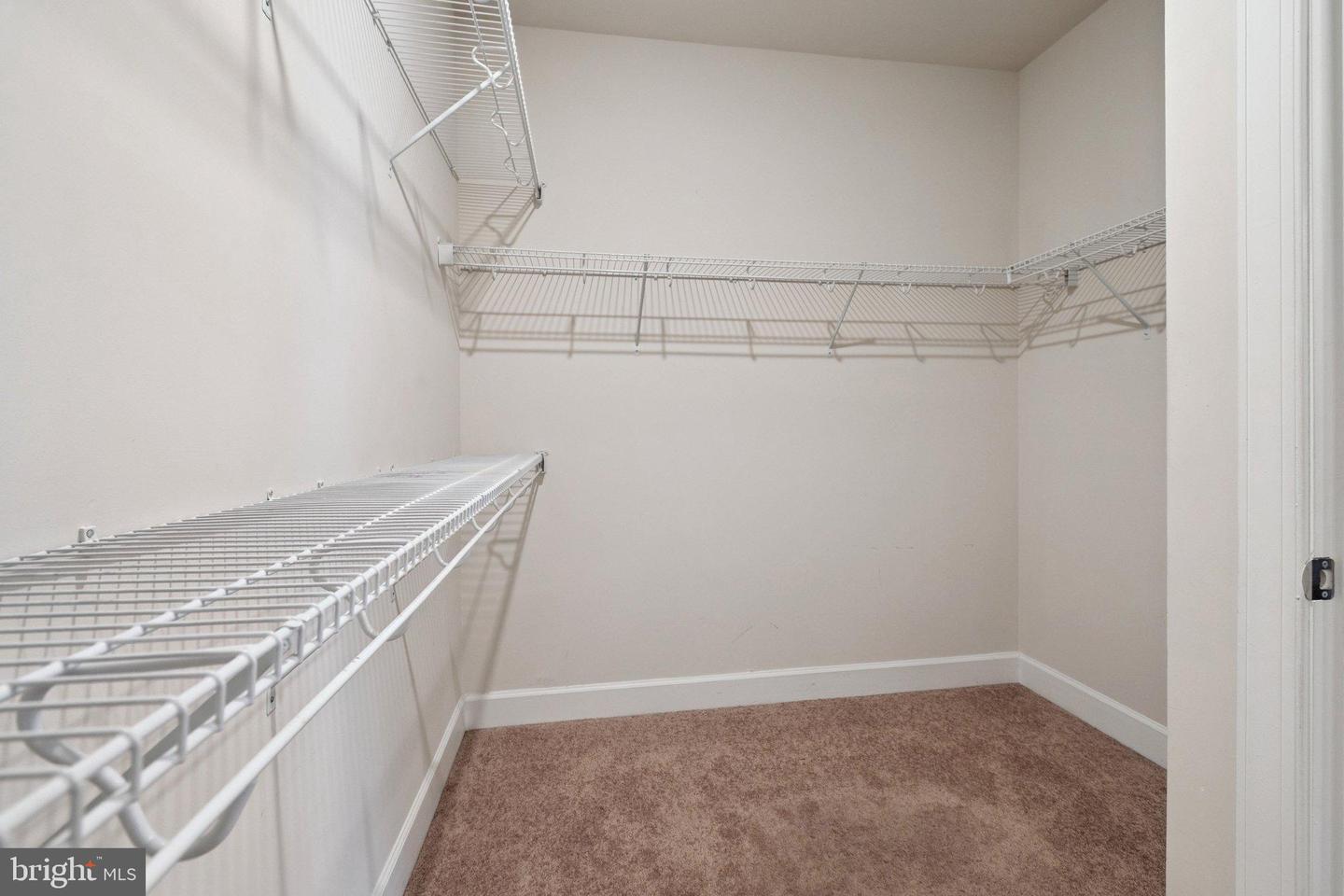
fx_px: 560
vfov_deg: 77.3
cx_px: 672
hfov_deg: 100.4
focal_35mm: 15
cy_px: 448
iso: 400
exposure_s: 1/10
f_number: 5.6
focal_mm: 10
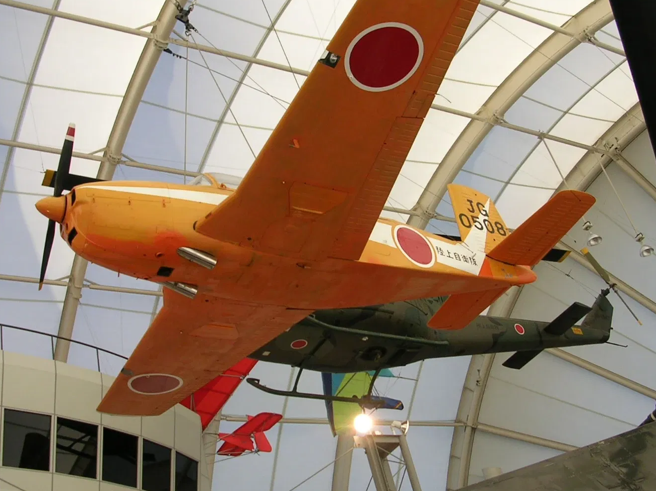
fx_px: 872
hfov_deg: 41.2
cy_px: 219
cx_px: 322
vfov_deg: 31.5
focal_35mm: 46
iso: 50
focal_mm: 5.8
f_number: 2.8
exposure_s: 1/87.2
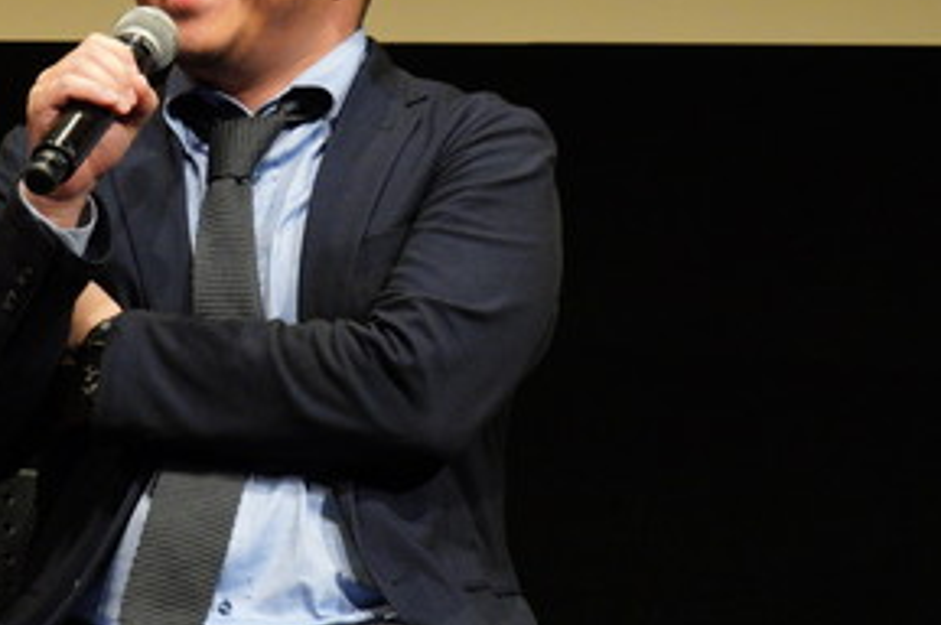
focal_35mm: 272
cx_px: 326
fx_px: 7102
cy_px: 150
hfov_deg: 7.6
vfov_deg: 5.0
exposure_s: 1/125
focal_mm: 105
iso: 3200
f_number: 7.1
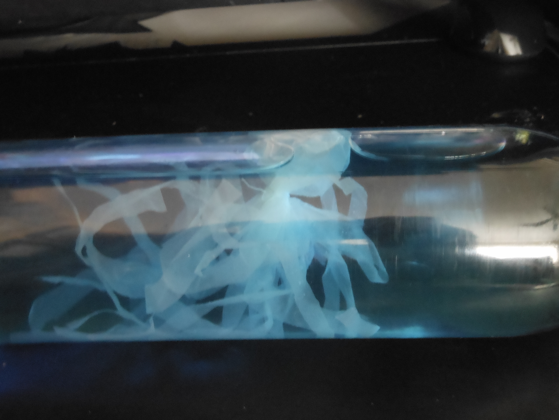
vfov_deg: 42.9
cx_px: 280
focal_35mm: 33
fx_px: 533
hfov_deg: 55.4
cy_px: 210
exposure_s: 1/2.5
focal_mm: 5.9
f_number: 4
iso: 800
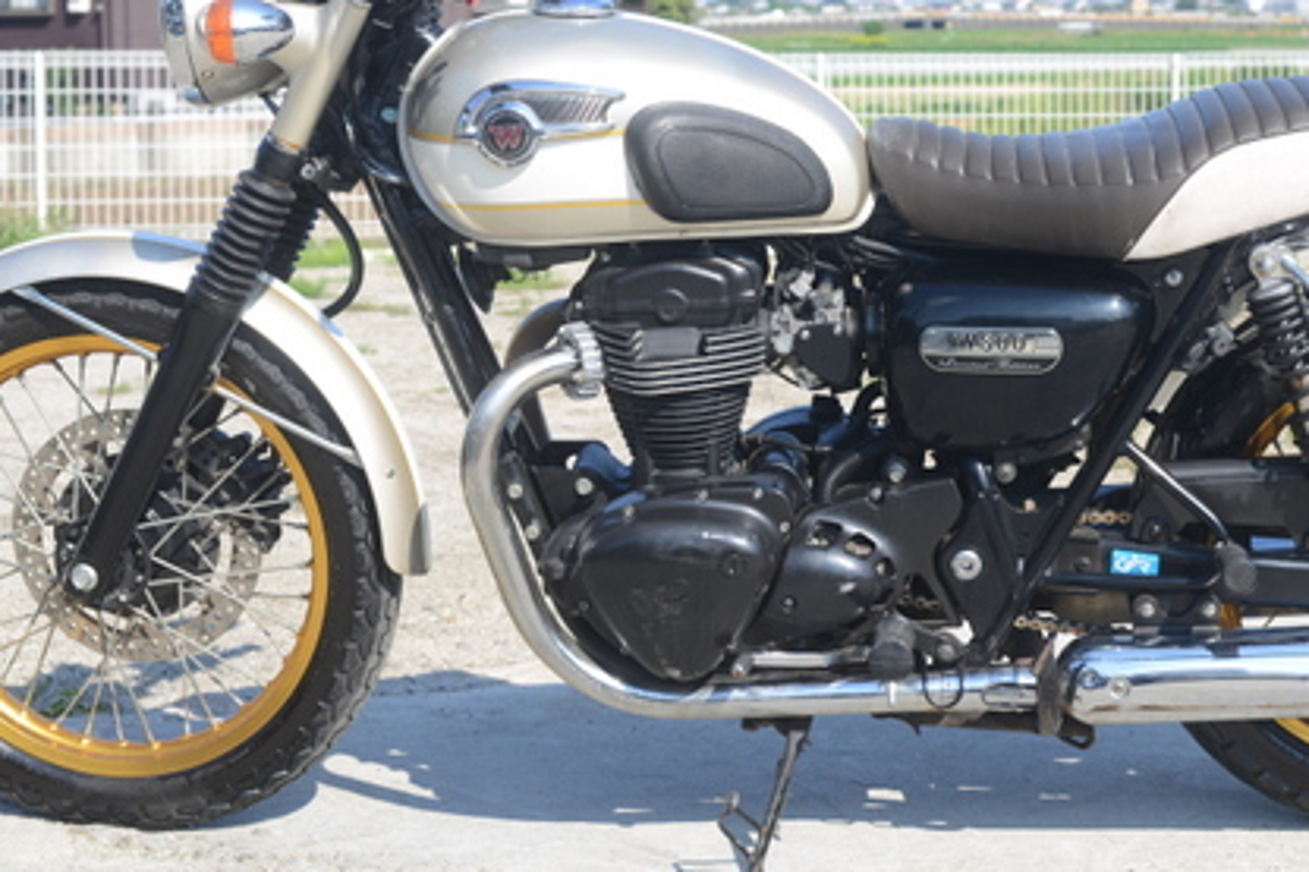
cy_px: 216
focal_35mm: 77
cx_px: 831
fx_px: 2799
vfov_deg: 17.6
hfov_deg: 26.2
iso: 100
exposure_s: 1/200
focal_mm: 50
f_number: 7.1
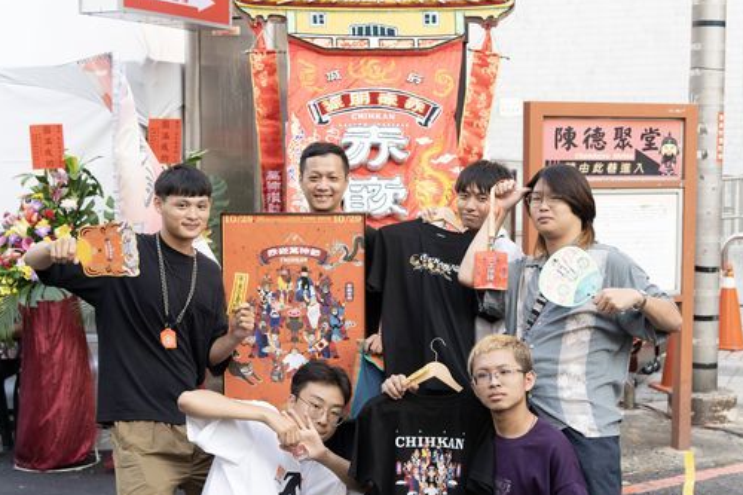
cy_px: 266
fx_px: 1238
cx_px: 389
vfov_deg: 22.6
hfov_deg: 33.4
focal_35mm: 60
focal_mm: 50
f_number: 4.5
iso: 1000
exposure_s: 1/500
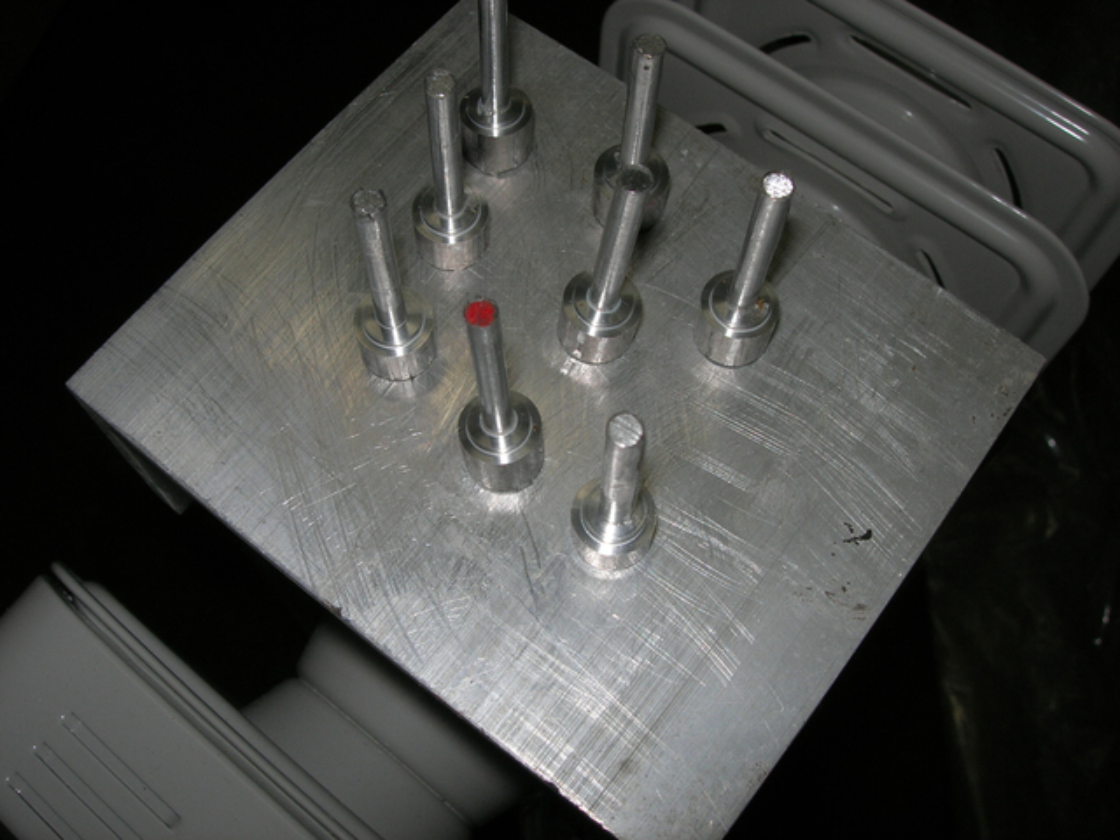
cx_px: 560
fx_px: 1229
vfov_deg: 37.7
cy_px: 420
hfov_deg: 49.0
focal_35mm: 38
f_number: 4.8
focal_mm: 7.8
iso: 64
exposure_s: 1/60.1
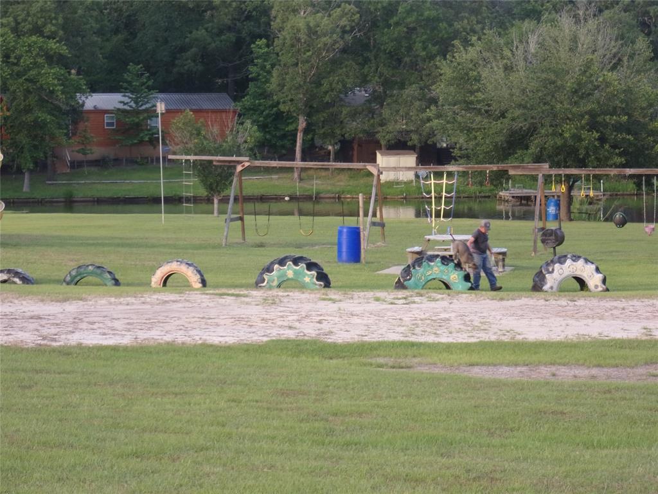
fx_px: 2129
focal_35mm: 112
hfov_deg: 17.6
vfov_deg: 13.2
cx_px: 329
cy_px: 247
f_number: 5.3
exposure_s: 1/50
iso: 80
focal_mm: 20.1
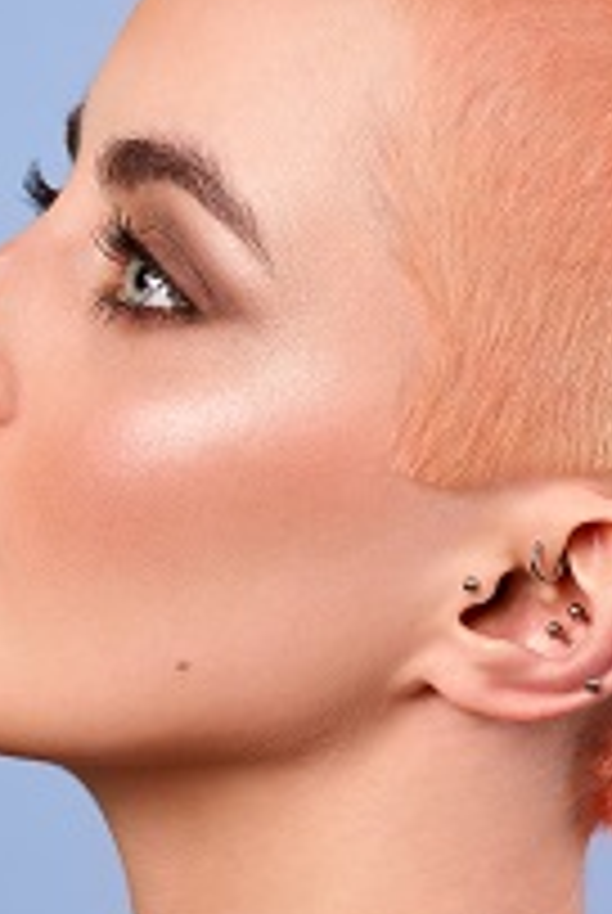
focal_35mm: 188
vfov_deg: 10.9
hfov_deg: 7.3
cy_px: 698
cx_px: 414
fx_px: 4777
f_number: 6.3
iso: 125
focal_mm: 85
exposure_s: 1/80
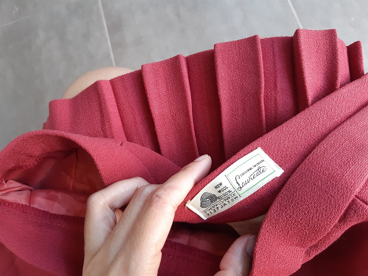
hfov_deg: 67.3
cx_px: 184
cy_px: 138
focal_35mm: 26
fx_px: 276
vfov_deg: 53.1
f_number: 1.7
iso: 100
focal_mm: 3.92
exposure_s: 1/50
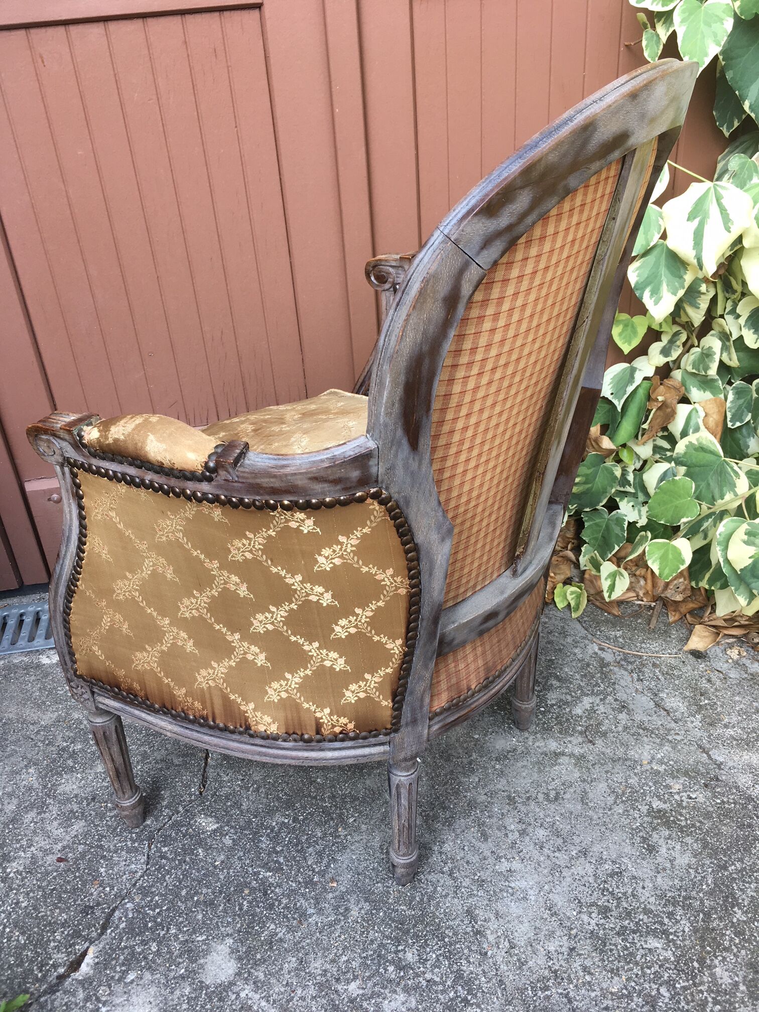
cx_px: 380
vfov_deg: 61.7
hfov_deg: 48.2
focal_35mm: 29
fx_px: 848
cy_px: 506
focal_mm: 4.15
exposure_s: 1/100
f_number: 2.2
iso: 25
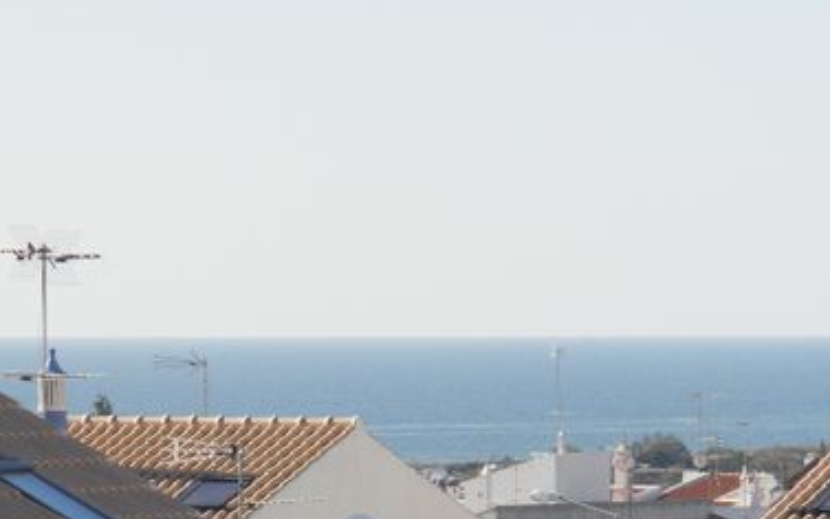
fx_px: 9075
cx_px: 251
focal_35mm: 401
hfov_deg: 5.2
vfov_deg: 3.3
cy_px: 473
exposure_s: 1/500
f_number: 5.2
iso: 64
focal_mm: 42.1
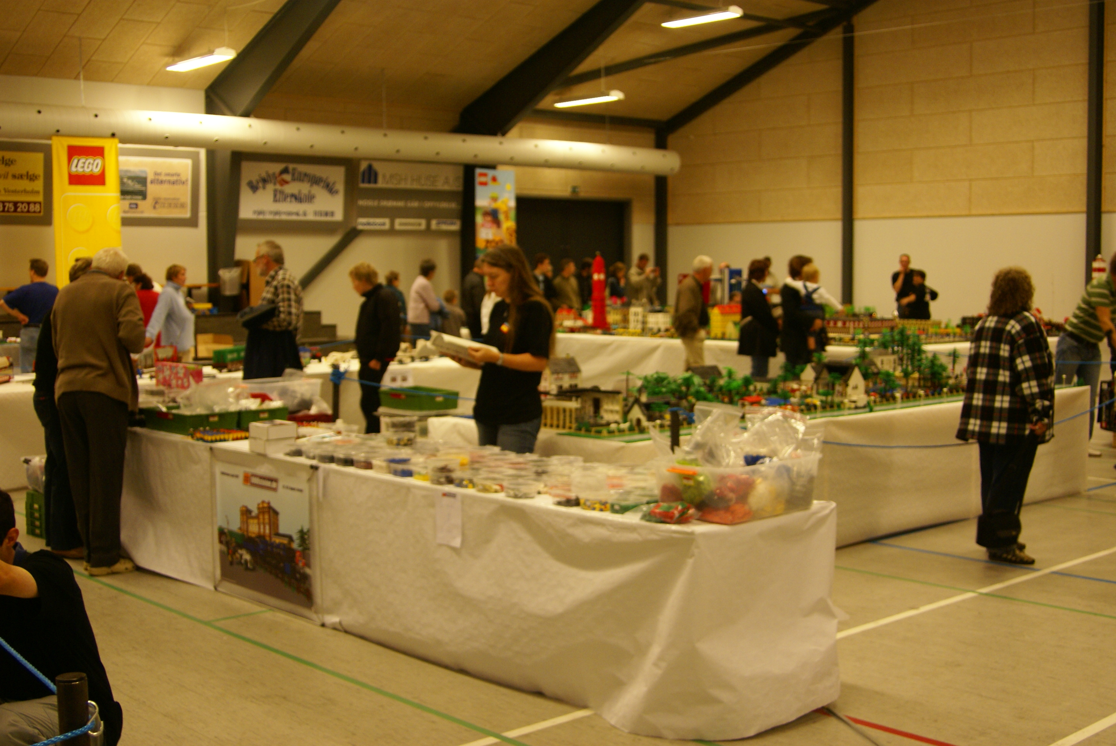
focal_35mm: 42
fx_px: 1303
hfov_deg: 46.4
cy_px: 373
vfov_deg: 32.0
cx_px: 558
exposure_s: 1/20
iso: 400
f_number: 4
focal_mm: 28
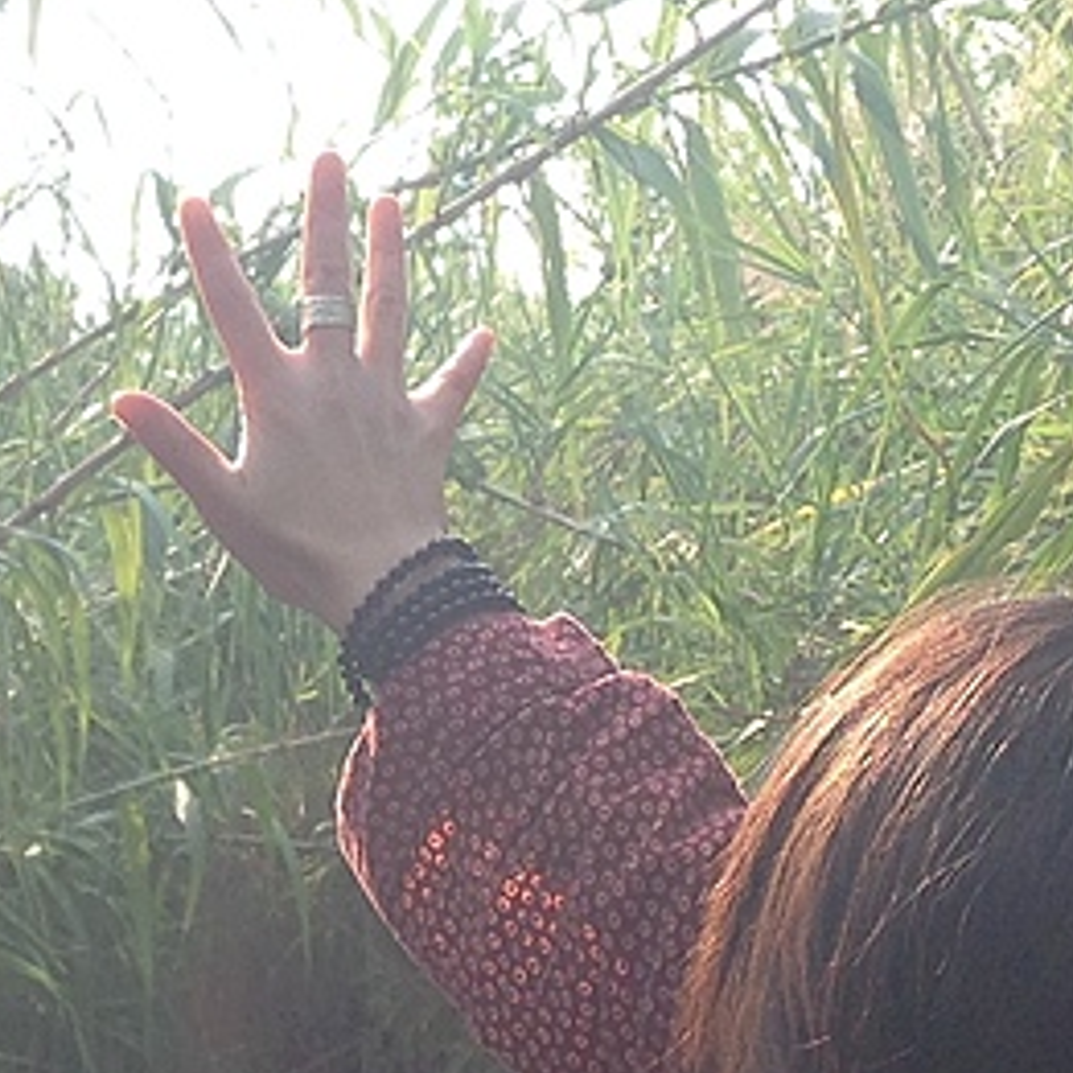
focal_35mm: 143
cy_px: 477
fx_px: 5015
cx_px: -123
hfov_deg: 12.0
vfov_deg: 12.2
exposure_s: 1/326
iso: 50
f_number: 2.4
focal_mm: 4.12
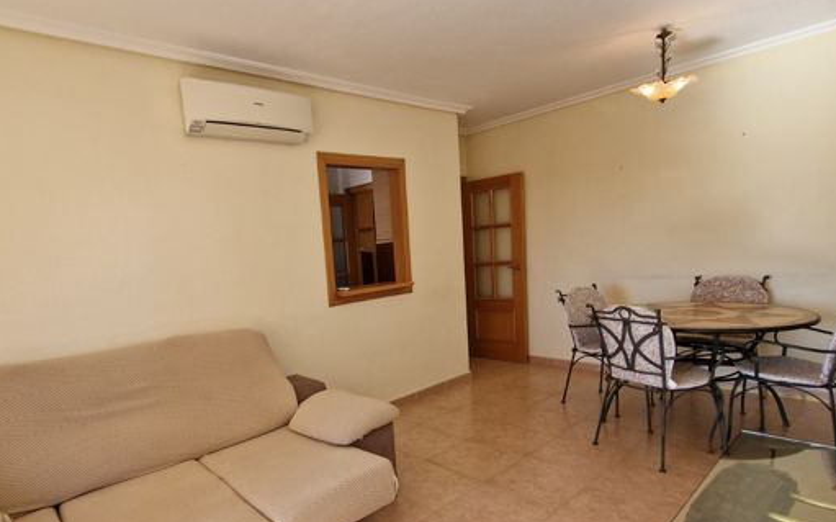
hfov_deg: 87.0
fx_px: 433
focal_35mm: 19
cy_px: 321
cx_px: 338
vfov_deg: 61.5
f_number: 2.2
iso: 50
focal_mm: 2.2
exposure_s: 1/138
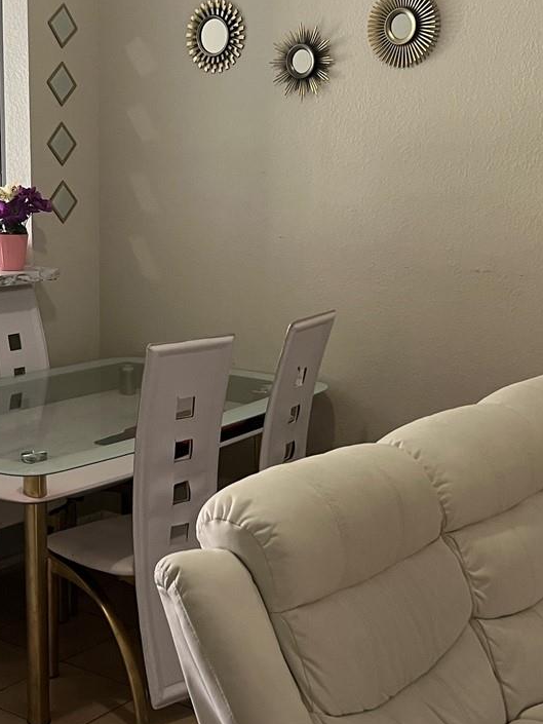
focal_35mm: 59
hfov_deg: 24.7
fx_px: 1234
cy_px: 333
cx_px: 166
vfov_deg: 32.7
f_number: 1.5
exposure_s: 1/60
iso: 160
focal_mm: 5.7
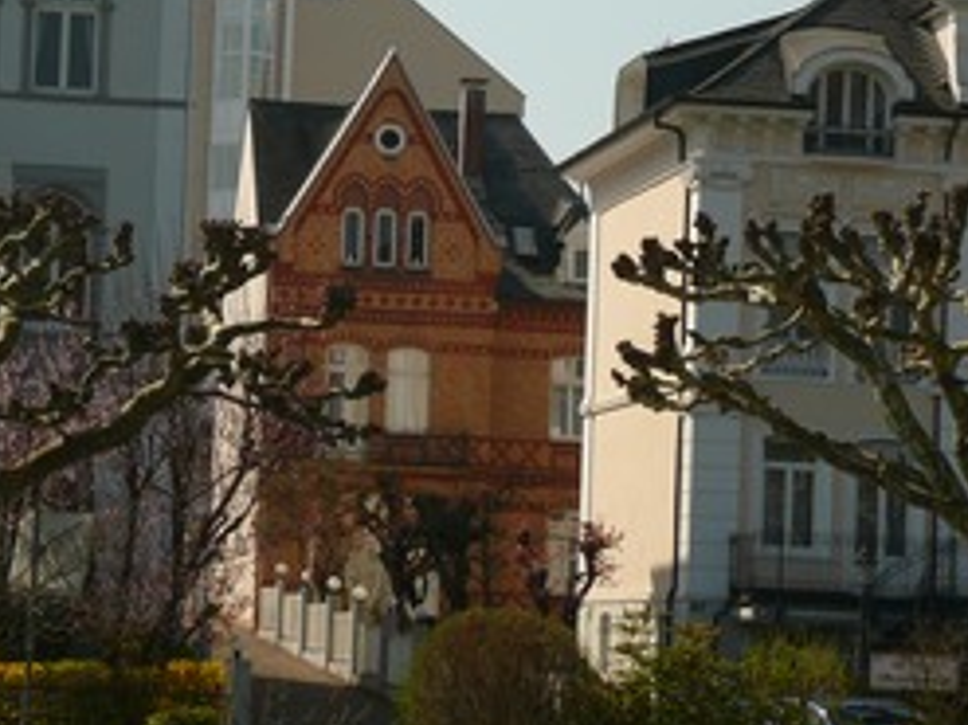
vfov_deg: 9.7
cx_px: 345
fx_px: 4276
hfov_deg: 12.9
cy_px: 149
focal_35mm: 153
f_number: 5
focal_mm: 13.3
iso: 100
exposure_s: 1/200
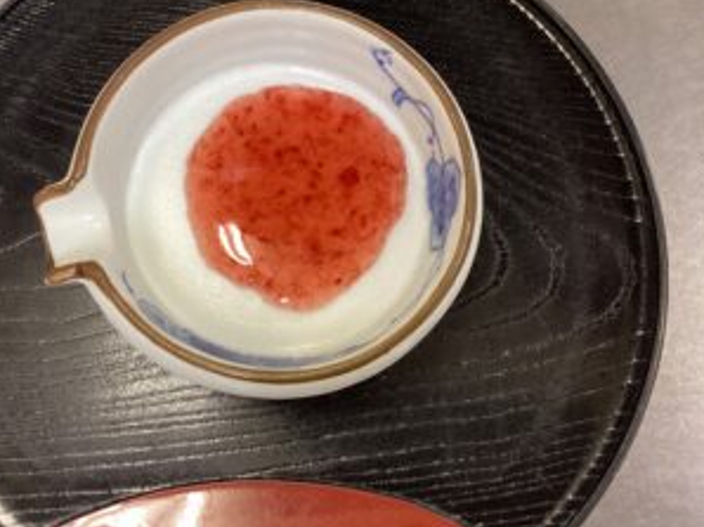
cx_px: 308
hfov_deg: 47.8
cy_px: 202
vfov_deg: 36.6
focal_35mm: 39
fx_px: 793
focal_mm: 3.3
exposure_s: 1/60
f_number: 2.4
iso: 320
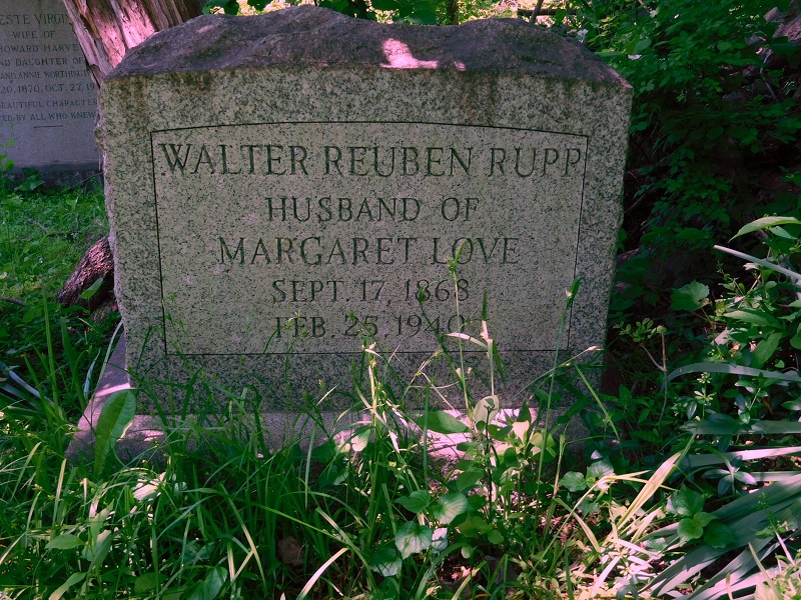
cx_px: 400
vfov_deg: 40.7
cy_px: 300
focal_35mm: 35
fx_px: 810
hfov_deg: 52.6
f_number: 3.8
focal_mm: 6.2
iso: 125
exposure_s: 1/100
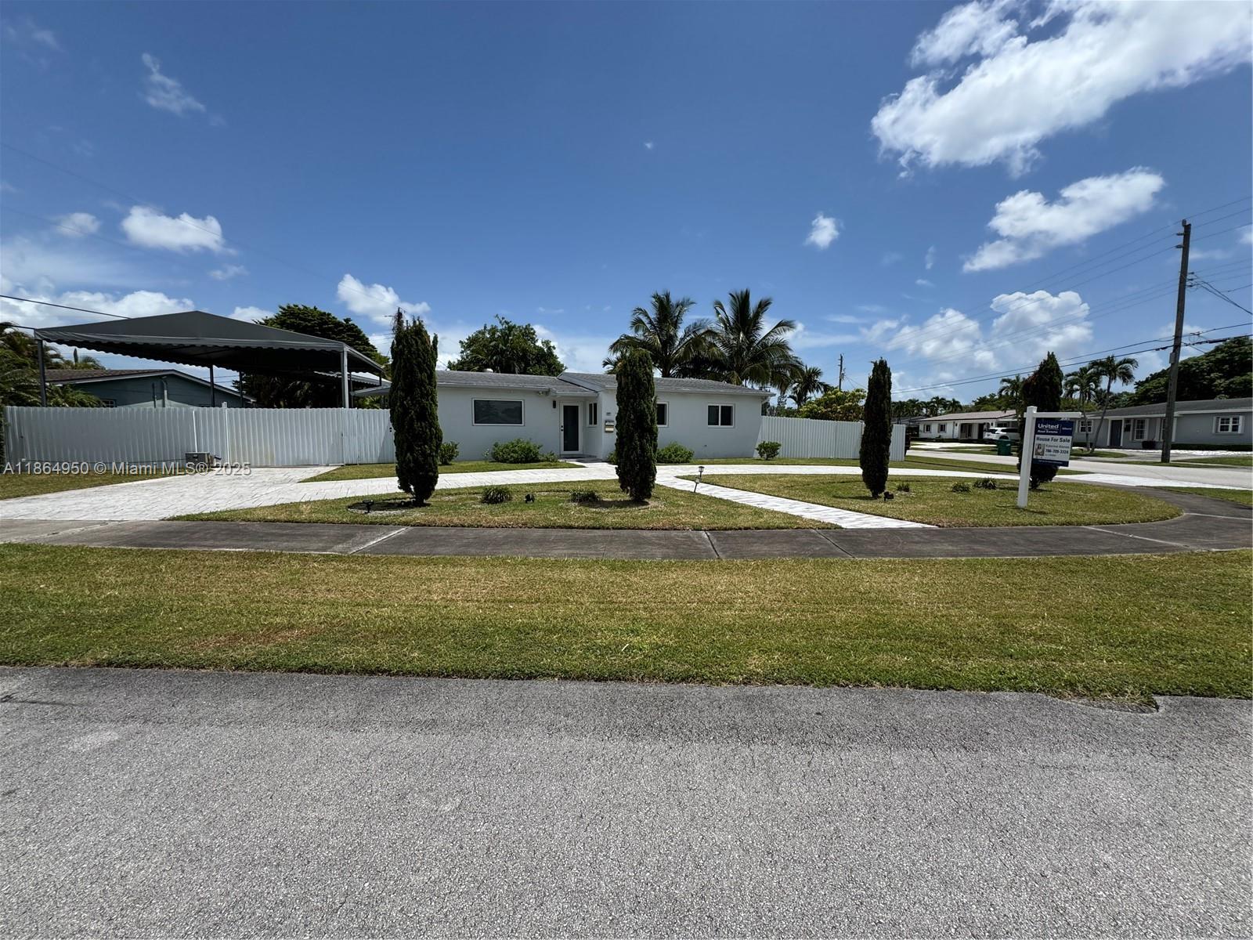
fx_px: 507
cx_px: 626
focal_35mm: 14
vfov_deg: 85.7
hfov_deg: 102.1
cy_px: 470
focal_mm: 2.22
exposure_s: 1/2985
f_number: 2.2
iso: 50
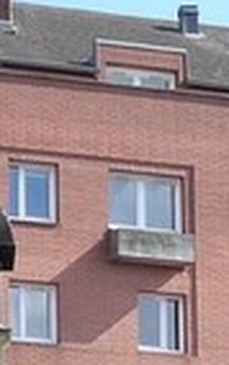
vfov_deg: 7.0
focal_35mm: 296
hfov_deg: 4.4
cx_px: -82
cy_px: 526
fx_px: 2950
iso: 160
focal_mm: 6.7
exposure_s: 1/400
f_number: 3.9
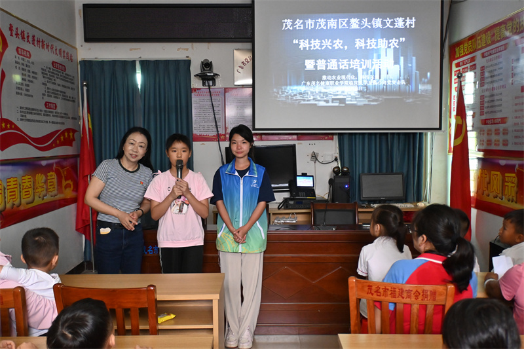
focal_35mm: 37
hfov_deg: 52.2
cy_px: 174
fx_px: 535
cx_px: 262
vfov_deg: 36.2
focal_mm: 24.5
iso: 2000
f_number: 4.2
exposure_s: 1/100
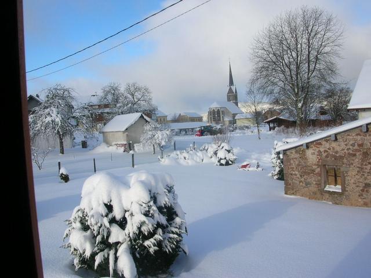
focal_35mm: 35
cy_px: 139
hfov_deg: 52.6
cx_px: 186
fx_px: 375
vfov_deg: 40.7
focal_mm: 5.8
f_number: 5.6
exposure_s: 1/264
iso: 50
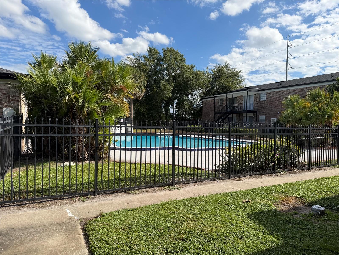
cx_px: 170
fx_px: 235
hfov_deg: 71.6
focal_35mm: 24
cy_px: 128
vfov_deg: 56.8
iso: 80
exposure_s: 1/4975
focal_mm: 6.76
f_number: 1.78
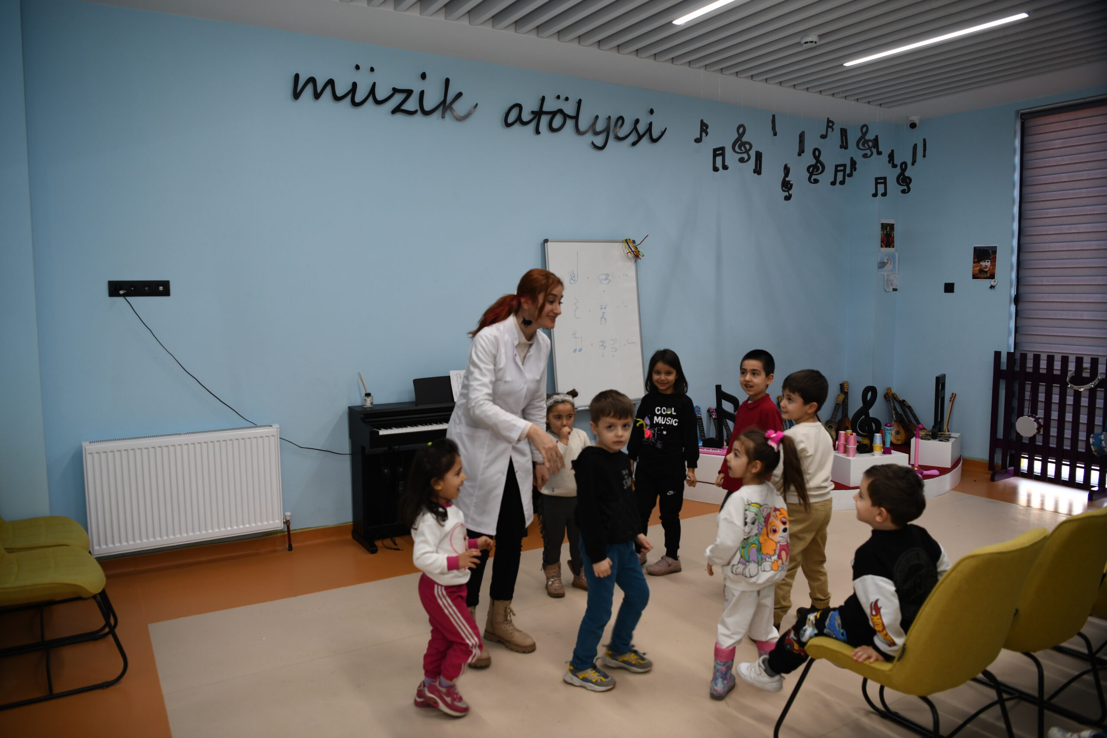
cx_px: 554
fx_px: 799
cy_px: 369
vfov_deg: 49.6
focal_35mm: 26
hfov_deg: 69.4
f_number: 3.5
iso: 500
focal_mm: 26
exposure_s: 1/125
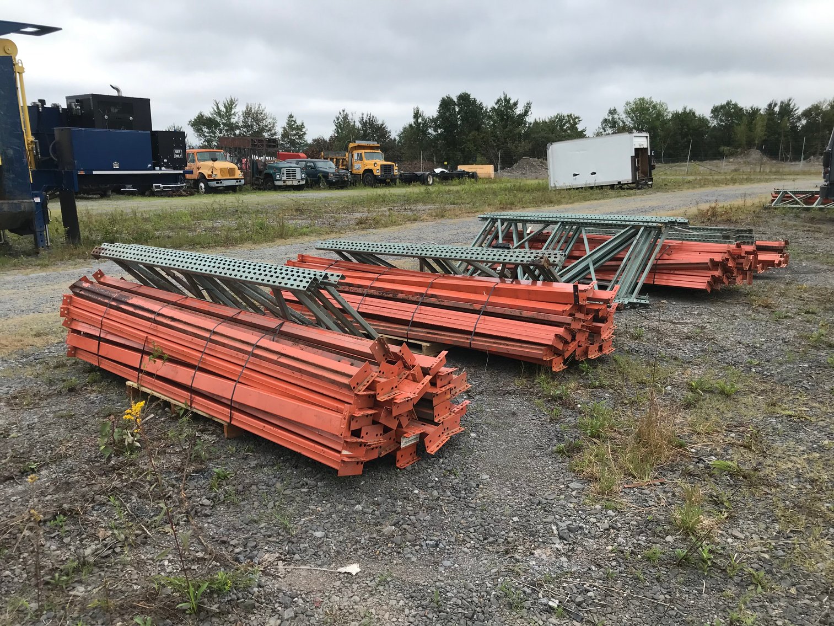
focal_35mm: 28
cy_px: 313
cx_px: 417
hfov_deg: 63.4
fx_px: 675
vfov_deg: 49.8
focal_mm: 3.99
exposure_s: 1/1198
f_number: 1.8
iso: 20
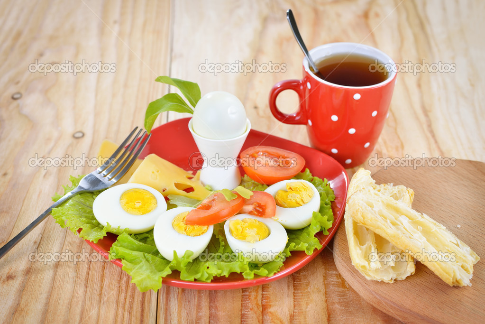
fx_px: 674
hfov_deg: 39.6
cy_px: 162
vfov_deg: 27.0
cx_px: 242
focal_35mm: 50
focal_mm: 50
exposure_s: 1/100
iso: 100
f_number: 8
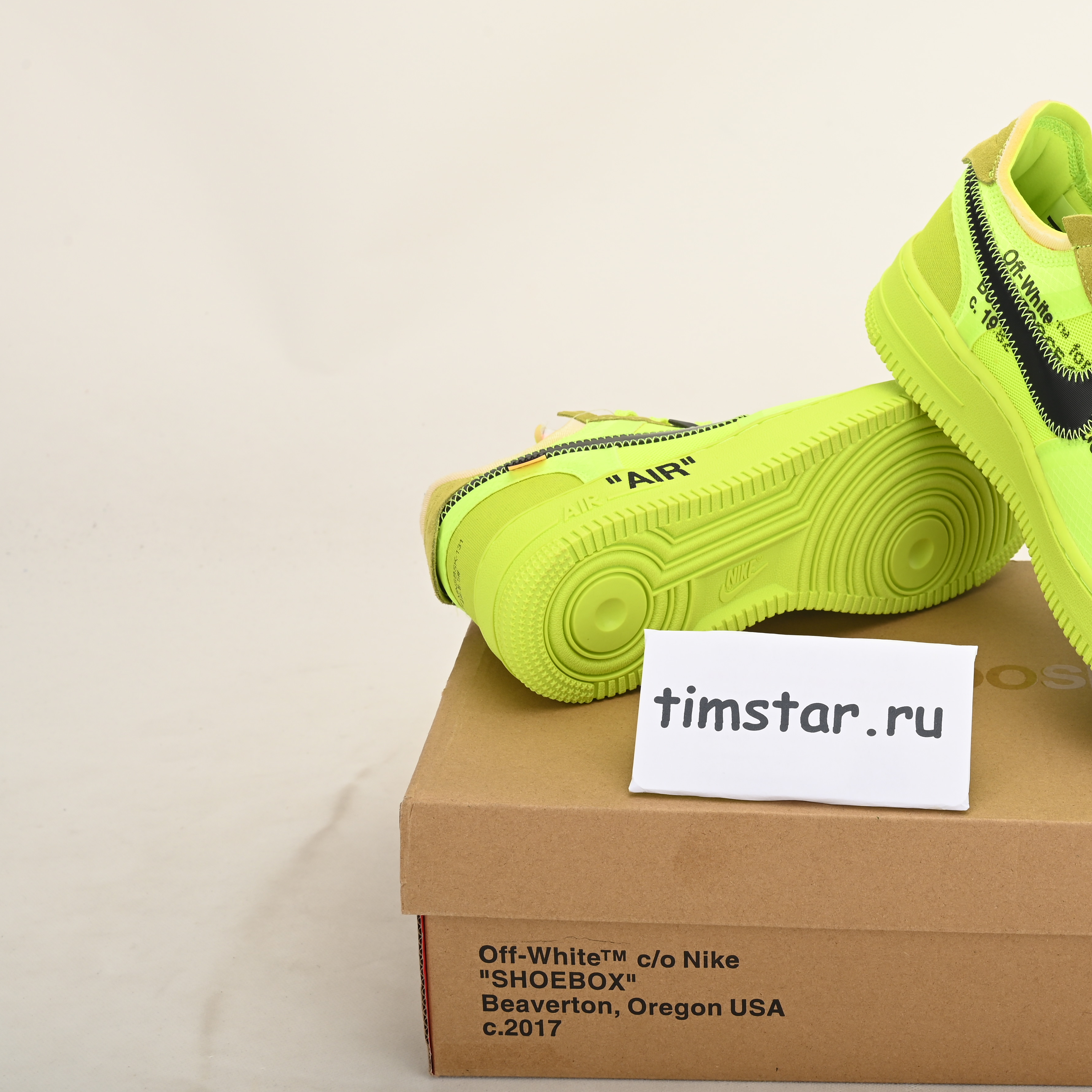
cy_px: 558
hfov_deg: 27.0
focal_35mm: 62
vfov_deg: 27.7
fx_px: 2213
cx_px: 915
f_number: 13
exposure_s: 1/200
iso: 100
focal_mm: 43
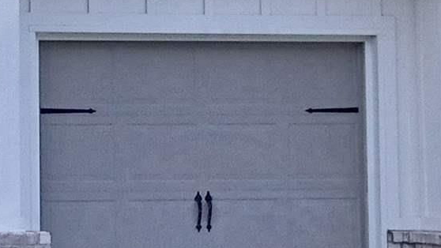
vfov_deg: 7.8
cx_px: 53
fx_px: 1824
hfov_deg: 13.7
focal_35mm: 156
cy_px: 41
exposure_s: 1/60
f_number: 1.8
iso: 200
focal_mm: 3.98
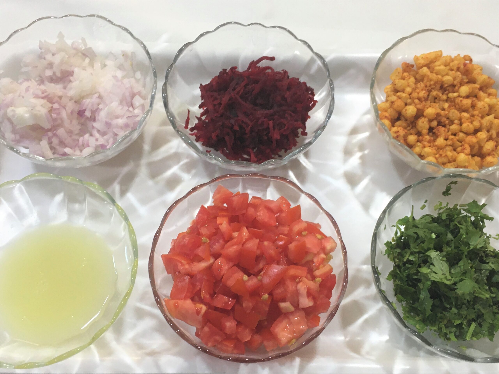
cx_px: 250
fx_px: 418
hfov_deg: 61.7
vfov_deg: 48.2
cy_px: 187
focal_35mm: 29
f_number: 2.2
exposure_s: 1/33
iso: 80
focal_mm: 4.15
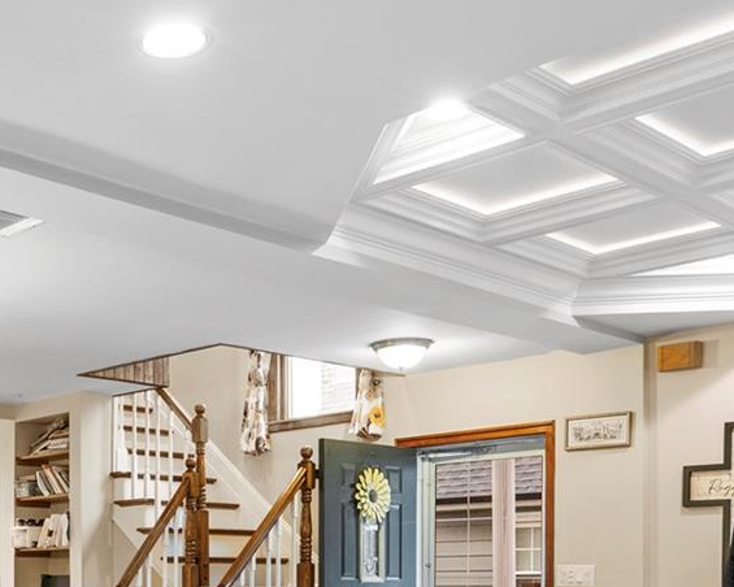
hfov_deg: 34.1
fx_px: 1108
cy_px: 608
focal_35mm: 51
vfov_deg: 27.7
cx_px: 35
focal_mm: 15
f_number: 8
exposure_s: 1/4
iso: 500
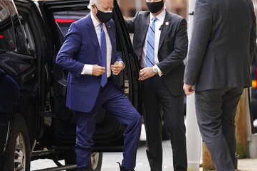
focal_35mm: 258
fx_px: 1842
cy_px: 102
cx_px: 121
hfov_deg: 8.0
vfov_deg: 5.3
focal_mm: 182
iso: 640
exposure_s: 1/1250
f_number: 2.8
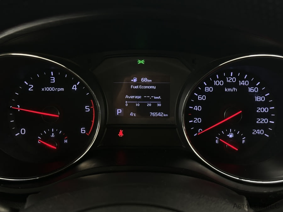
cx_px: 142
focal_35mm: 48
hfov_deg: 39.7
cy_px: 106
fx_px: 392
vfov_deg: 30.3
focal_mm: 6.86
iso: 200
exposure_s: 1/33
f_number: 1.78
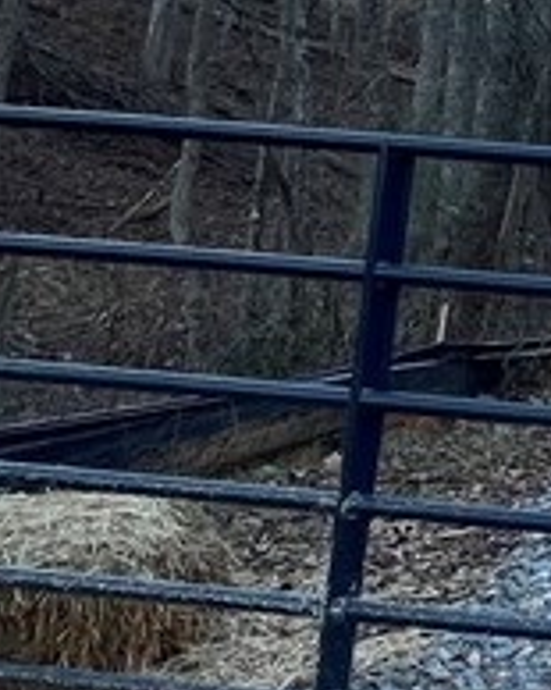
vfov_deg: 27.6
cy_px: 107
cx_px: 1194
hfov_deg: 15.9
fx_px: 1367
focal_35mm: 67
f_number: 1.8
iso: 32
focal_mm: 1.57
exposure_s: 1/195
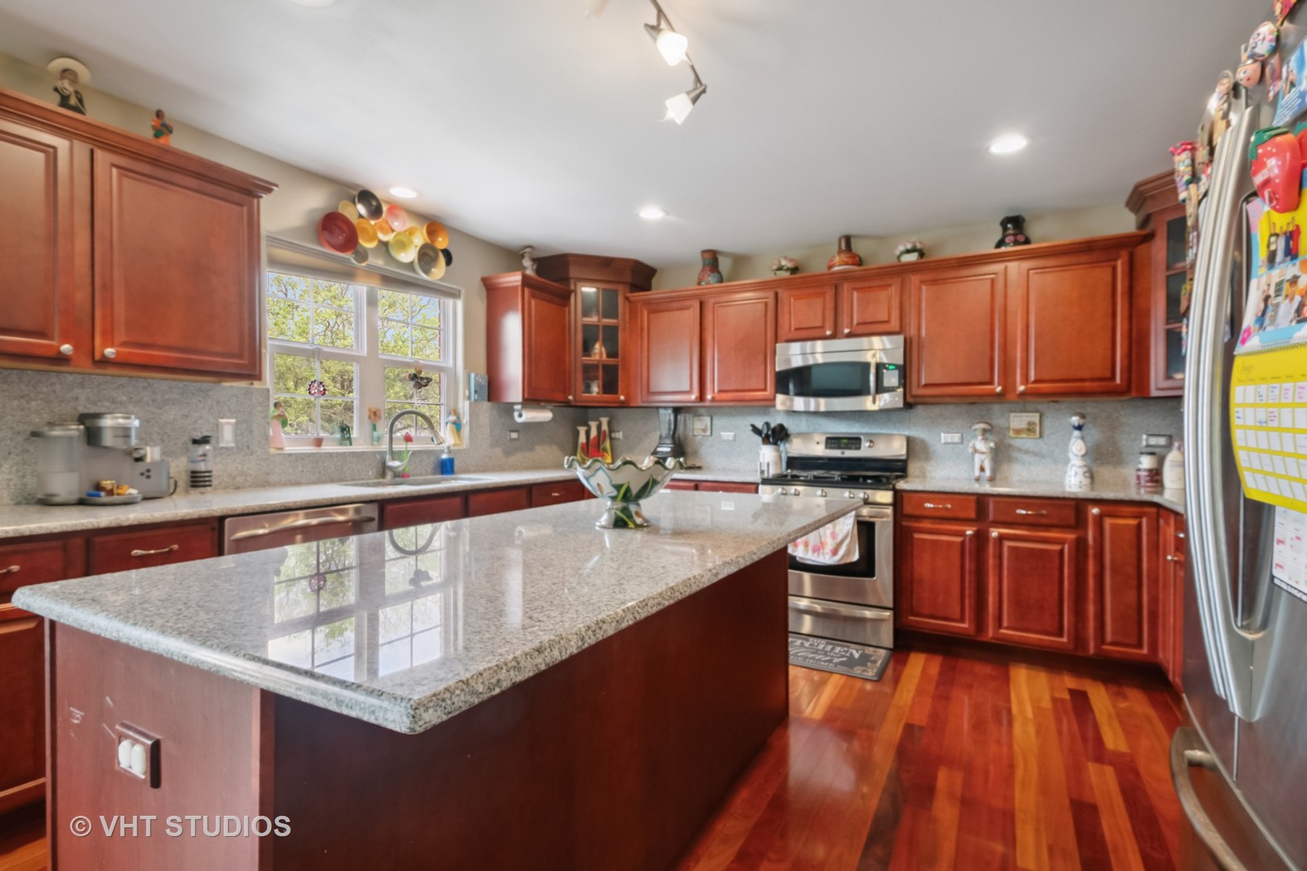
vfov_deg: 77.3
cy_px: 436
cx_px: 654
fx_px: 545
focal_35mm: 15
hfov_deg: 100.4
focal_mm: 10
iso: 200
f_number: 8
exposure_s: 1/125
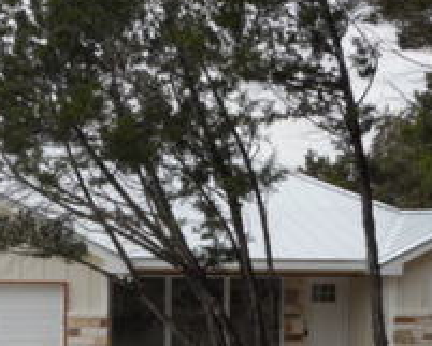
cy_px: 331
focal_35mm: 84
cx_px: 146
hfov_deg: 22.6
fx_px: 1075
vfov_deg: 17.9
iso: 120
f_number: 3.5
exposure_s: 1/750
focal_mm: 4.9
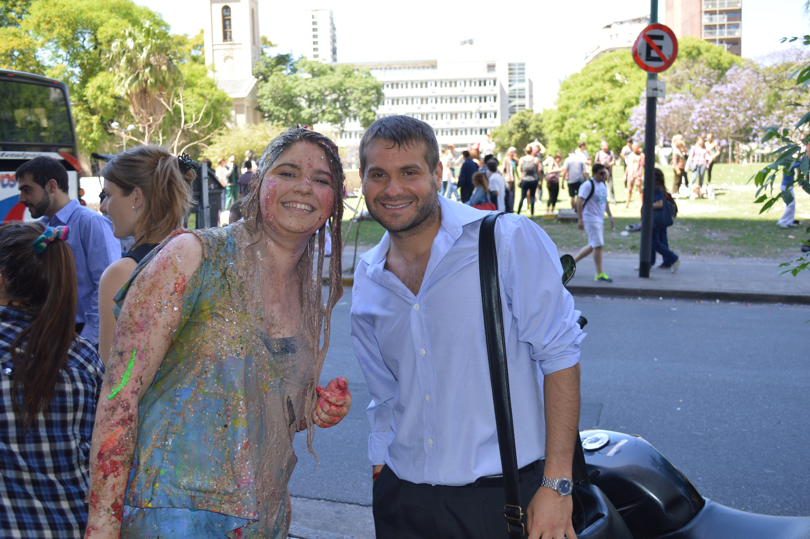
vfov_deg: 36.8
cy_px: 270
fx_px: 809
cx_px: 405
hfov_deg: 53.2
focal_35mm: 36
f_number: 4
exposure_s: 1/125
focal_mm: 24
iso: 100
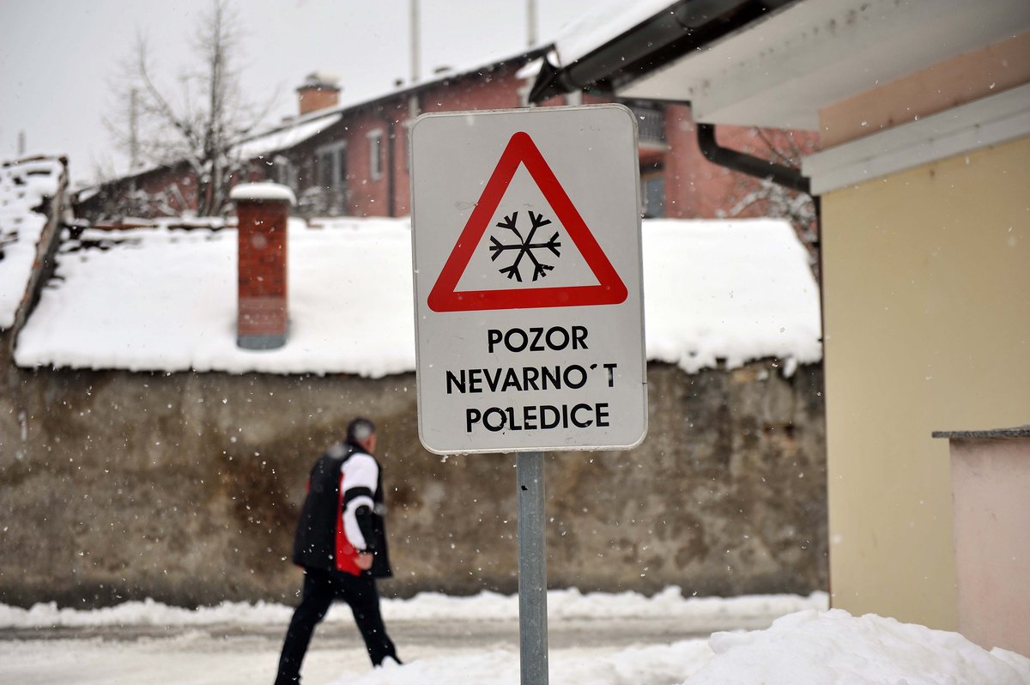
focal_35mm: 58
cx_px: 515
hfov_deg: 34.5
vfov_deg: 23.3
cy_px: 342
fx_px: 1658
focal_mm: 58
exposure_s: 1/1600
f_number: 2.8
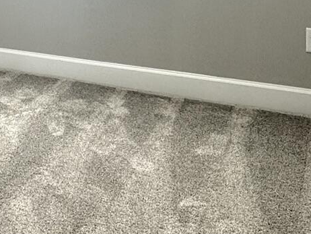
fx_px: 557
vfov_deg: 20.2
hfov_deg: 29.6
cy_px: -123
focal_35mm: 62
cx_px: 19
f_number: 2.2
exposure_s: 1/149
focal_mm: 2.22
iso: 40
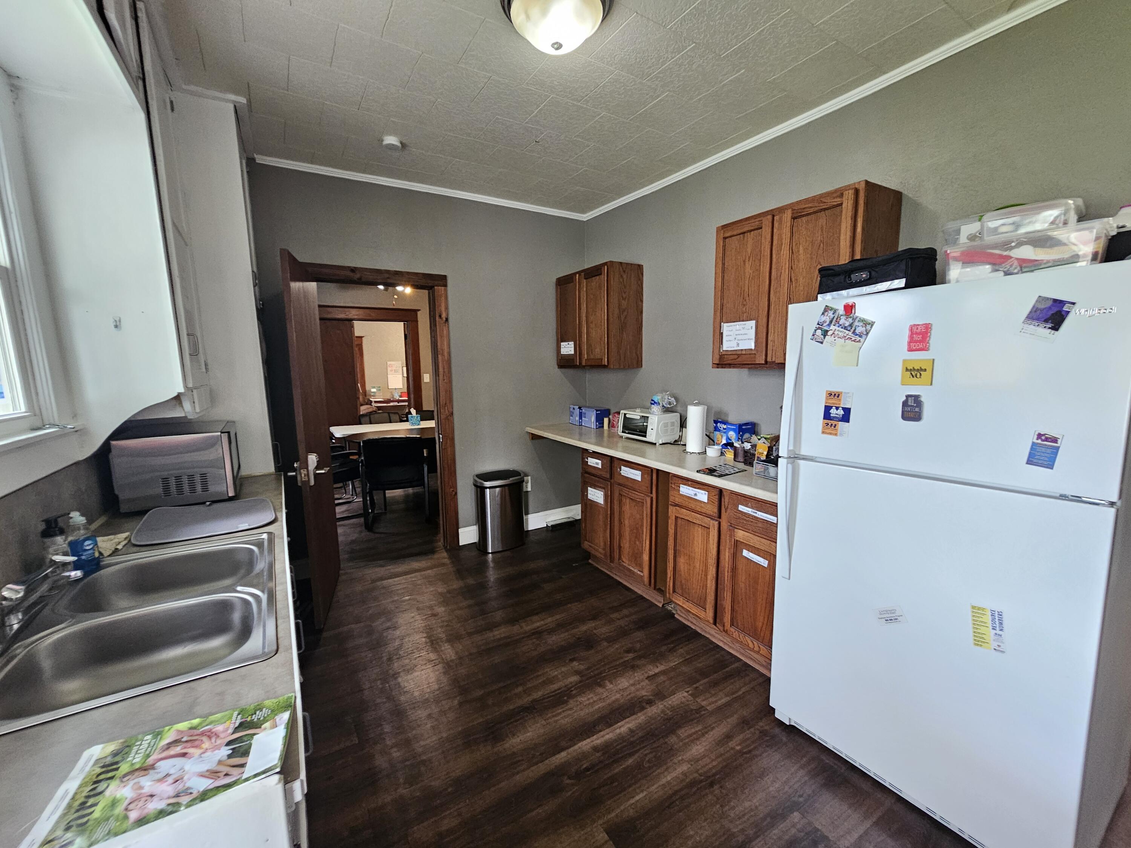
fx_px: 425
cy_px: 424
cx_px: 566
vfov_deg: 89.9
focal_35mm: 13
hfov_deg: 106.2
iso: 500
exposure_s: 1/30
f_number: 2.2
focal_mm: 2.2
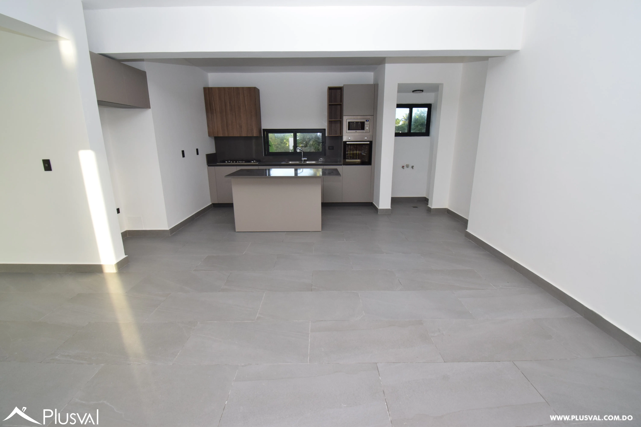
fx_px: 267
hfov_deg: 100.4
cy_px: 214
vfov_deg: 77.3
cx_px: 320
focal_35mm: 15
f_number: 10
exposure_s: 1/125
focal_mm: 10
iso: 800
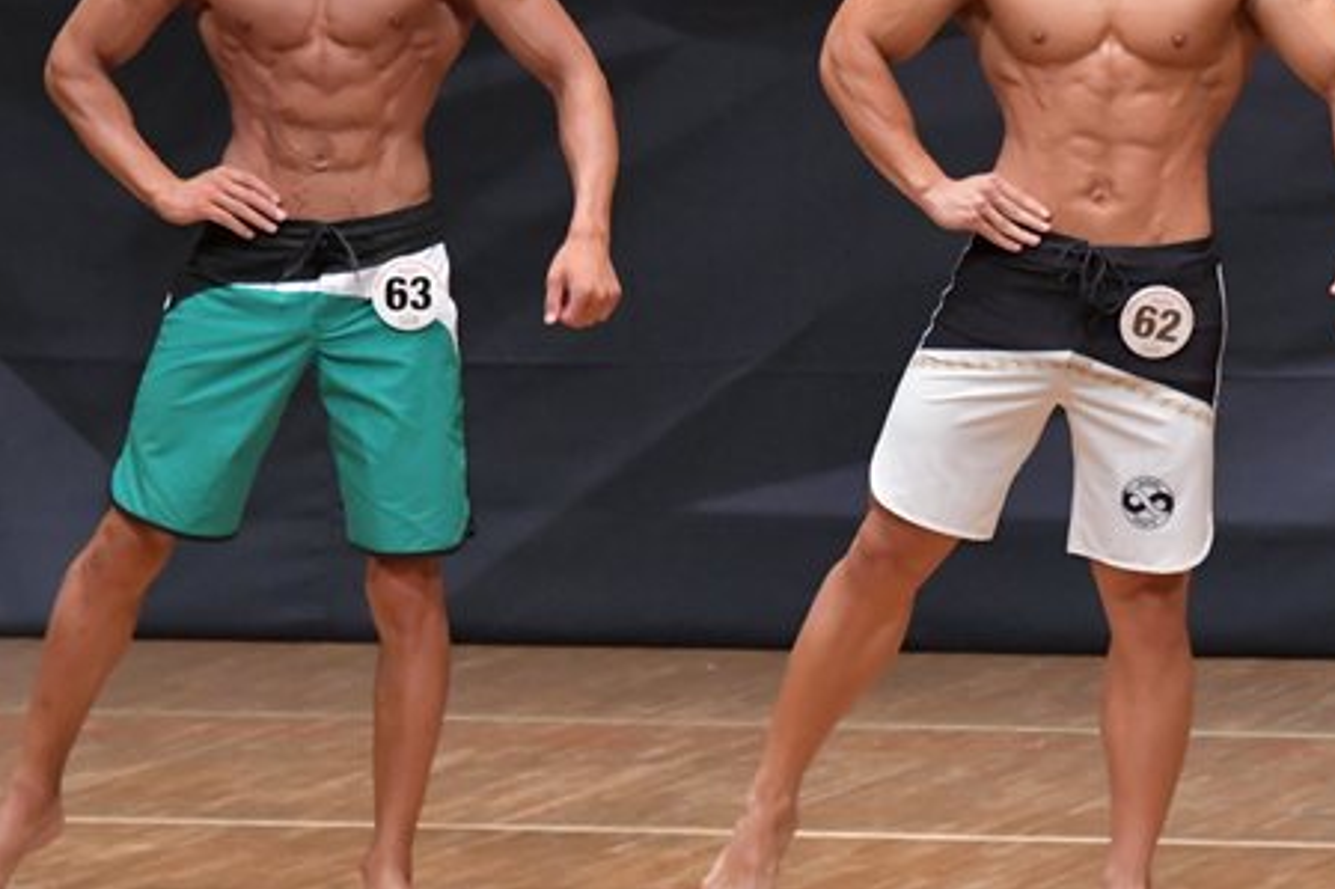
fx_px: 17274
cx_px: 861
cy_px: 279
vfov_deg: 2.9
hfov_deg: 4.4
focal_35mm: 466
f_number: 5.6
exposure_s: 1/400
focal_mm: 180
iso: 6400
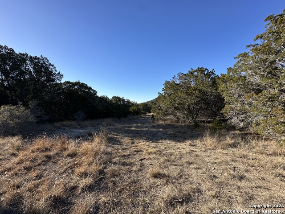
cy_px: 107
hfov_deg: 102.1
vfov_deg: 85.7
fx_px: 115
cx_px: 142
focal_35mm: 14
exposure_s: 1/1195
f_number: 2.2
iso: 40
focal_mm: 2.22
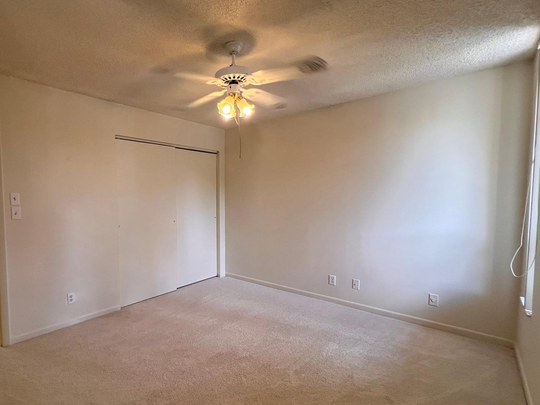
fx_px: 265
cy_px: 213
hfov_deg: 88.8
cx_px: 195
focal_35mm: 17
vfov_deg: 74.7
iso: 160
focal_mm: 1.57
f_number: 1.8
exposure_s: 1/120
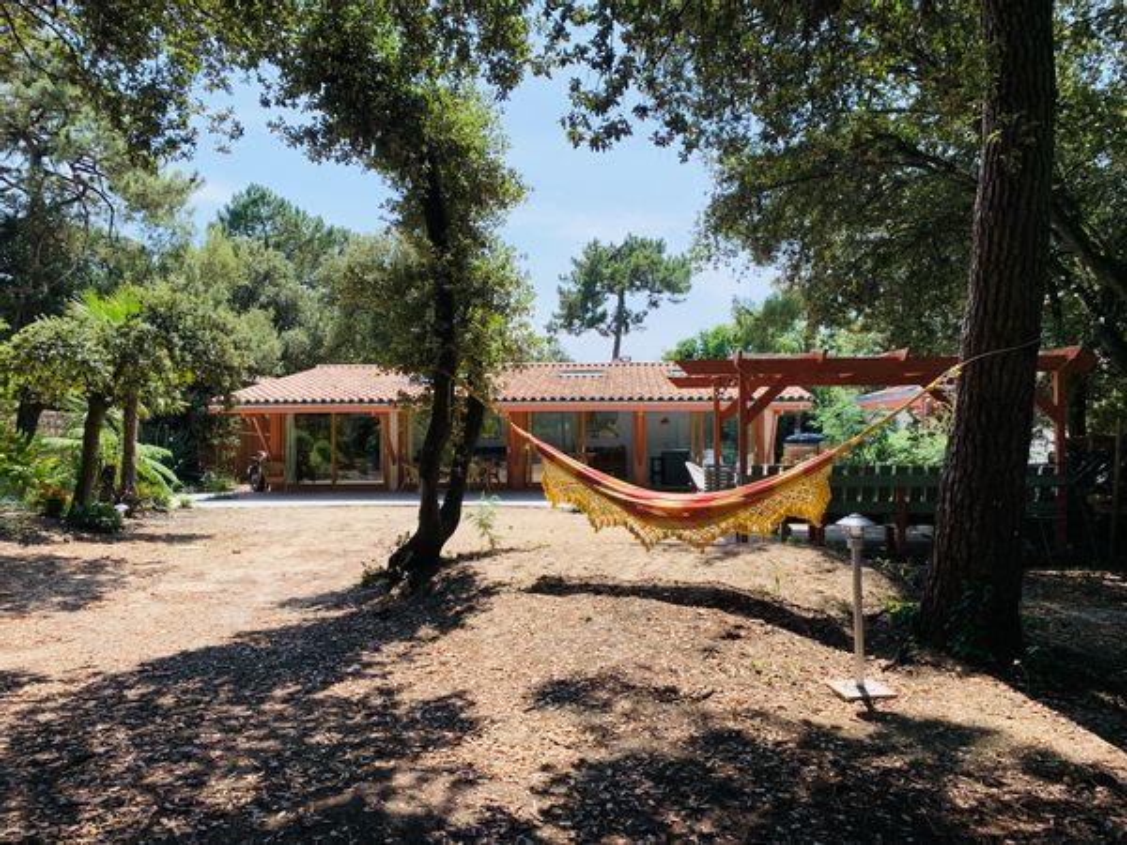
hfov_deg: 67.3
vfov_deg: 53.1
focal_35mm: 26
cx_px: 564
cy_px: 422
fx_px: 846
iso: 25
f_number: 1.8
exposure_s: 1/1299
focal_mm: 4.25
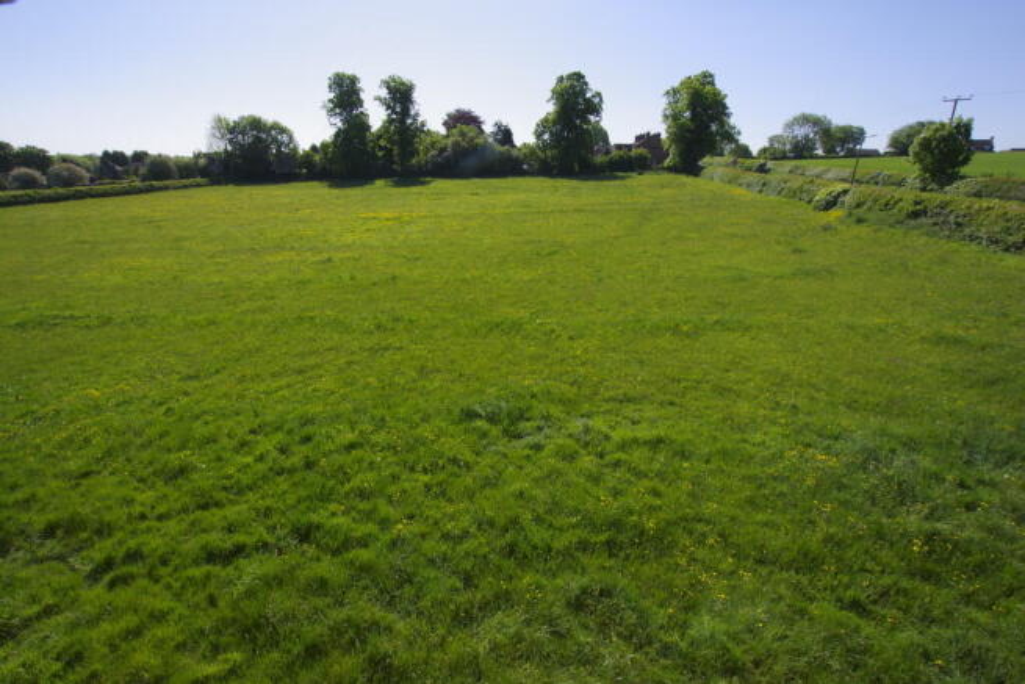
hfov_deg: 100.4
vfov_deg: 77.4
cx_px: 512
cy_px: 342
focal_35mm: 15
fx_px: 427
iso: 200
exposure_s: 1/100
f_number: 11
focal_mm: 10
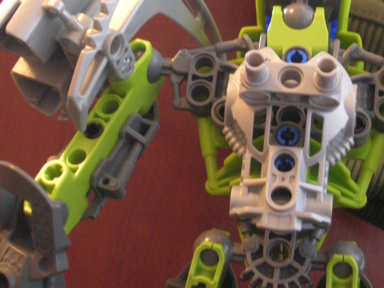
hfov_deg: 17.7
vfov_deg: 13.3
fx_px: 1232
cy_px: 57
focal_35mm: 111
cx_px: 247
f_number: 3.6
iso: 200
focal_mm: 10.4
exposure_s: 1/1.4
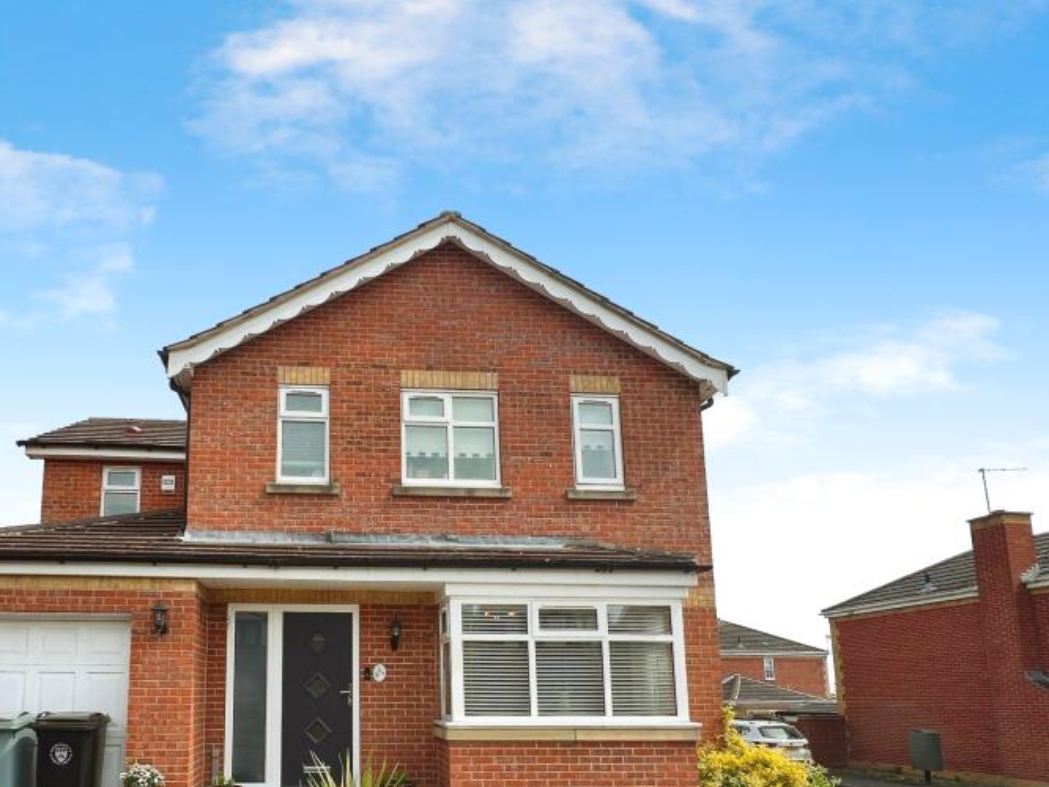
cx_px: 375
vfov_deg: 62.6
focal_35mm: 20
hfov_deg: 79.8
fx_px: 606
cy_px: 582
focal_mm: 1.57
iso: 32
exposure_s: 1/1119
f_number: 1.8
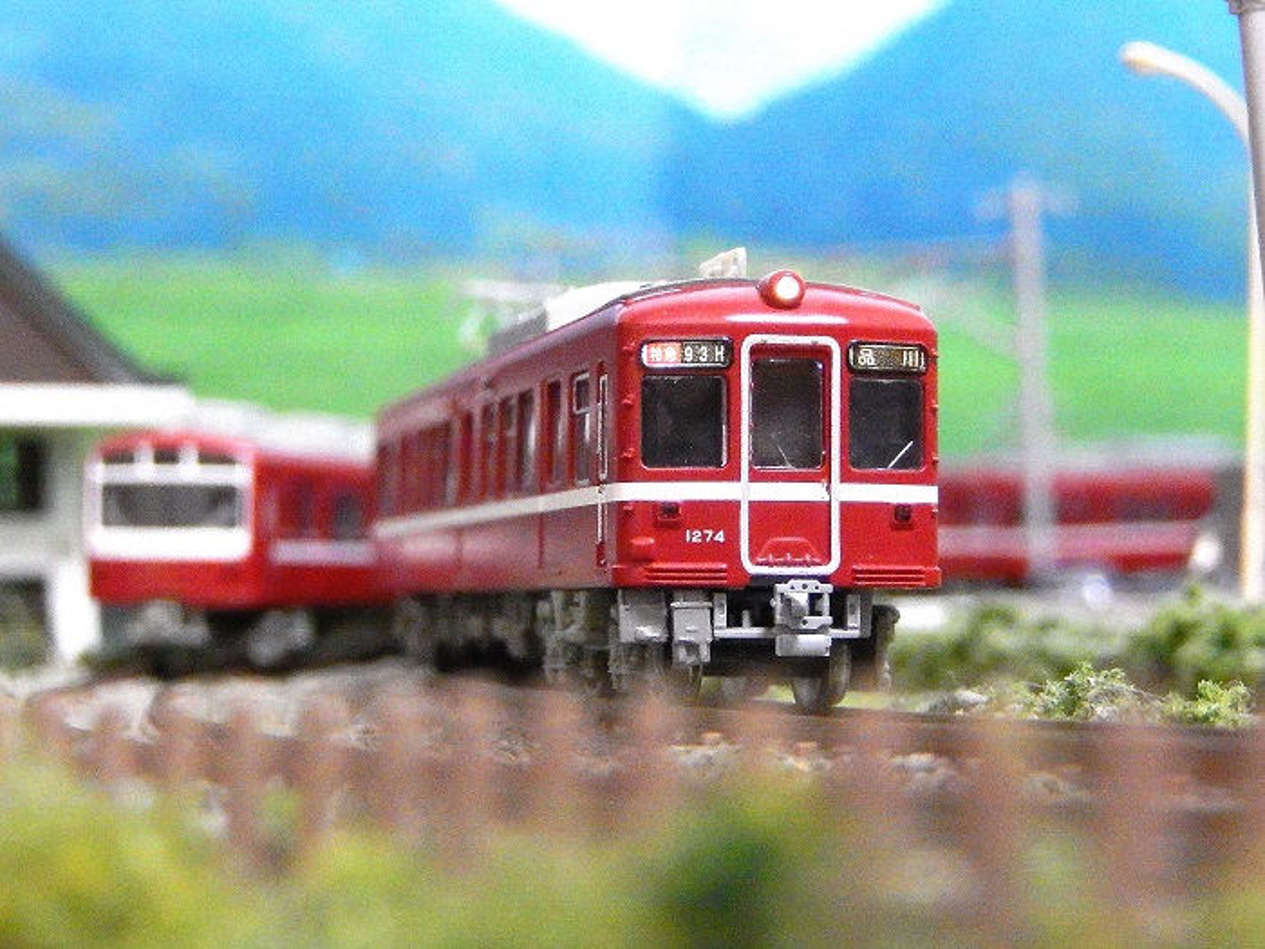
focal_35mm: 95
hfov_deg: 20.7
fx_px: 3472
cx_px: 632
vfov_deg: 15.6
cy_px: 474
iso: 3200
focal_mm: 17
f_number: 5.2
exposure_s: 1/25
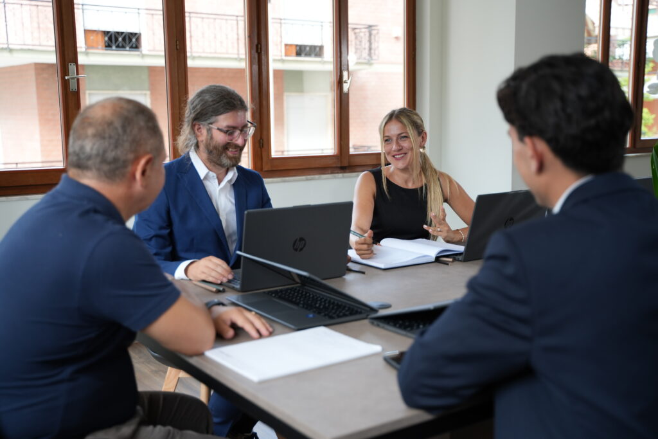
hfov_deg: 46.4
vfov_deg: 31.9
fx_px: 768
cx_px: 329
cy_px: 220
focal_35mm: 42
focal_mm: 42
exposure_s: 1/200
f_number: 2.8
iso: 320
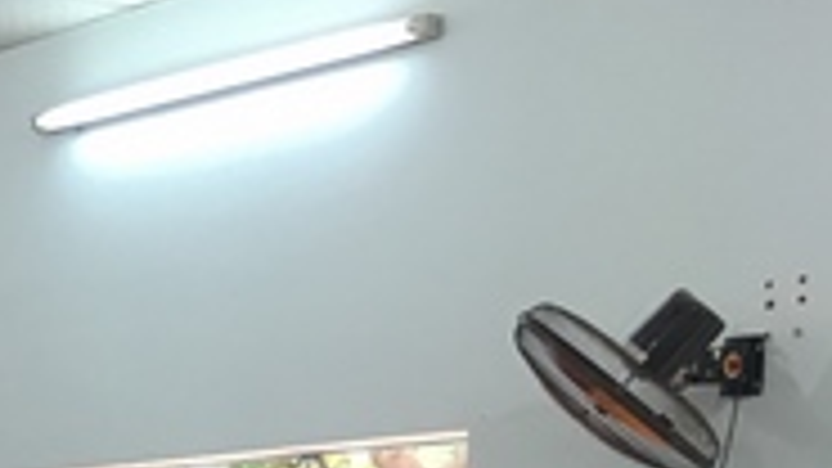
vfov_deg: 10.0
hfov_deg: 16.5
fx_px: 2448
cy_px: 994
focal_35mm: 111
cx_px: -603
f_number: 2.2
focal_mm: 4.15
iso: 40
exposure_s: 1/17
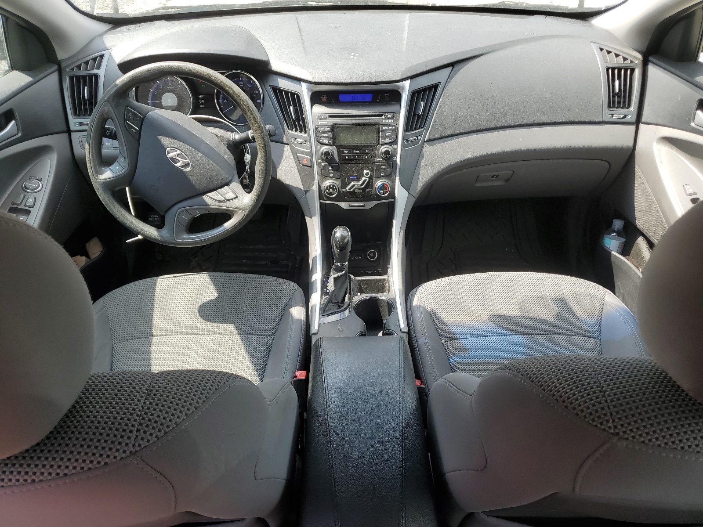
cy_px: 264
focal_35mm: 26
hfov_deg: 67.3
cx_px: 352
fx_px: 528
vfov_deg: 53.1
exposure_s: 1/417
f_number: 1.5
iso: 50
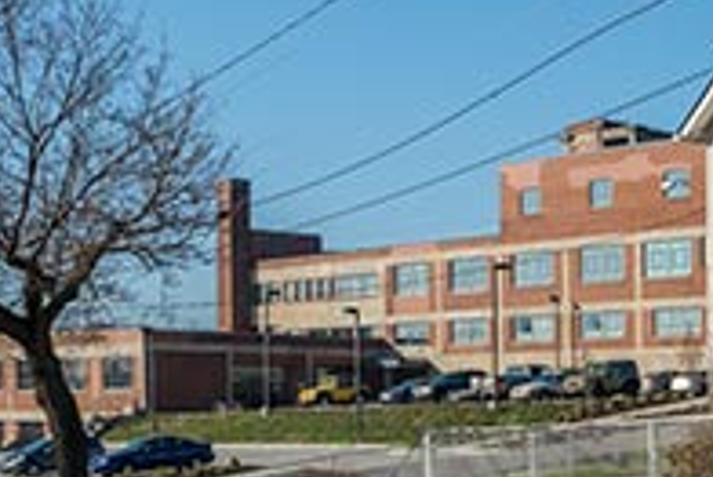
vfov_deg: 19.2
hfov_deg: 26.9
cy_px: 279
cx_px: 713
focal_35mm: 71
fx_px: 1407
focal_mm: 24
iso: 400
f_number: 9.5
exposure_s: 1/2000
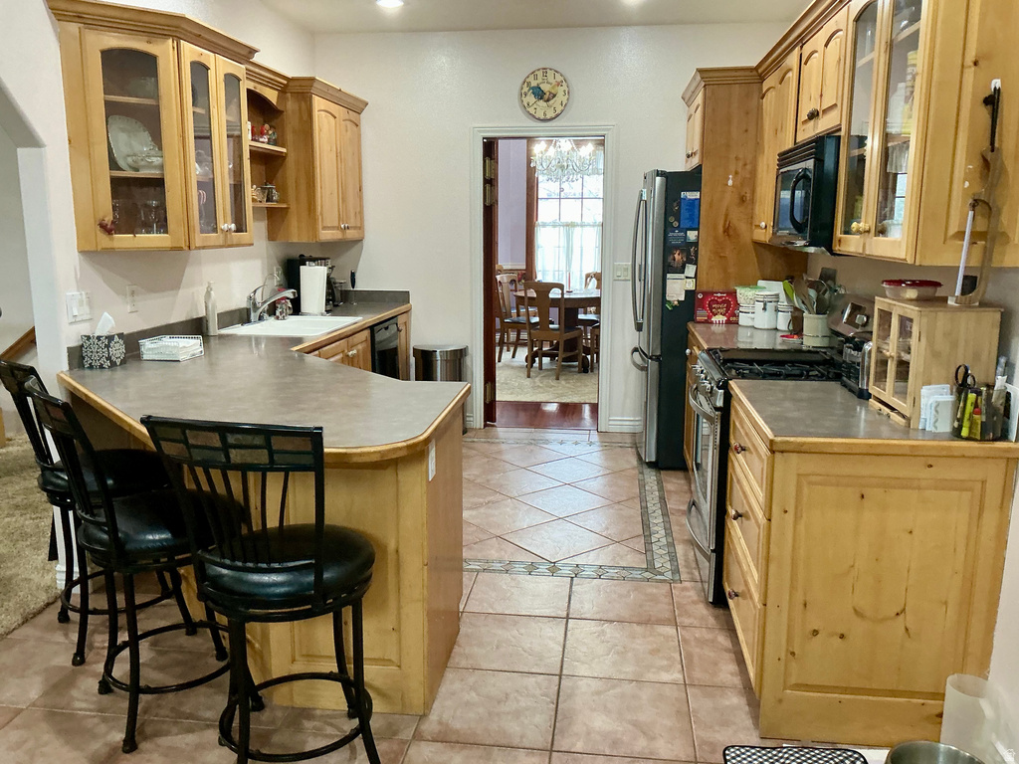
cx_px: 510
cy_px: 382
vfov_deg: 48.2
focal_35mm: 29
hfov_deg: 61.7
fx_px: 854
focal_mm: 3
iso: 125
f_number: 1.8
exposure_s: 1/60
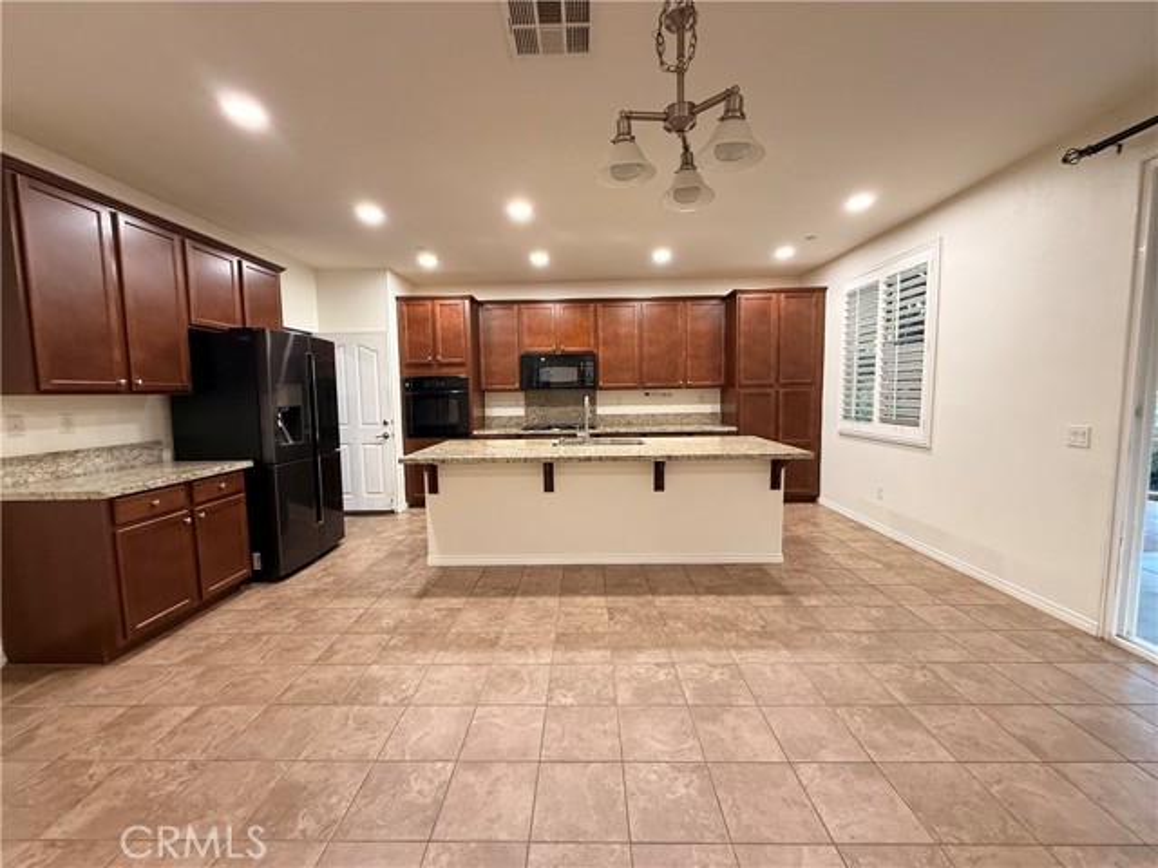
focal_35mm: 14
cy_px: 434
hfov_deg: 102.1
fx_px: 468
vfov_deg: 85.7
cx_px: 579
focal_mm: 2.22
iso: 400
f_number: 2.2
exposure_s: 1/60
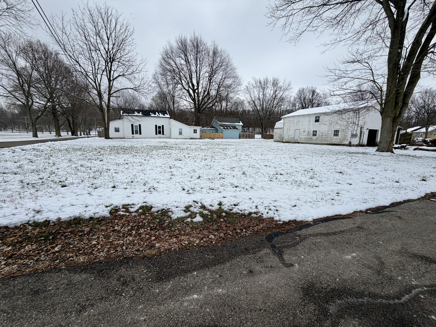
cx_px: 218
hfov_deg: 102.1
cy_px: 164
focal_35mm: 14
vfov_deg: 85.7
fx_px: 176
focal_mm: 2.22
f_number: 2.2
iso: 32
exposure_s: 1/770
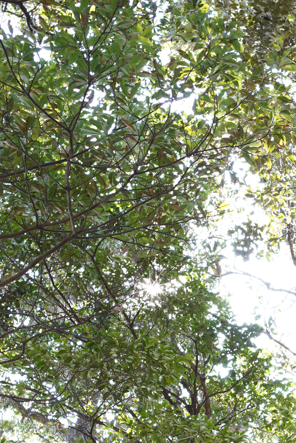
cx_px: 545
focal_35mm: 97
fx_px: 1196
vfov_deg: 19.6
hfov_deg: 12.7
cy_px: 552
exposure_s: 1/30
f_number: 4
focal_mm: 25
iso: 160
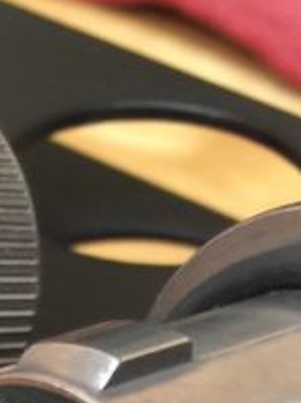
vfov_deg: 11.9
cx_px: -89
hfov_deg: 9.7
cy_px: 769
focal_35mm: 150
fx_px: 1743
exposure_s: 1/15
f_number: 2.2
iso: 40
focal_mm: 4.15
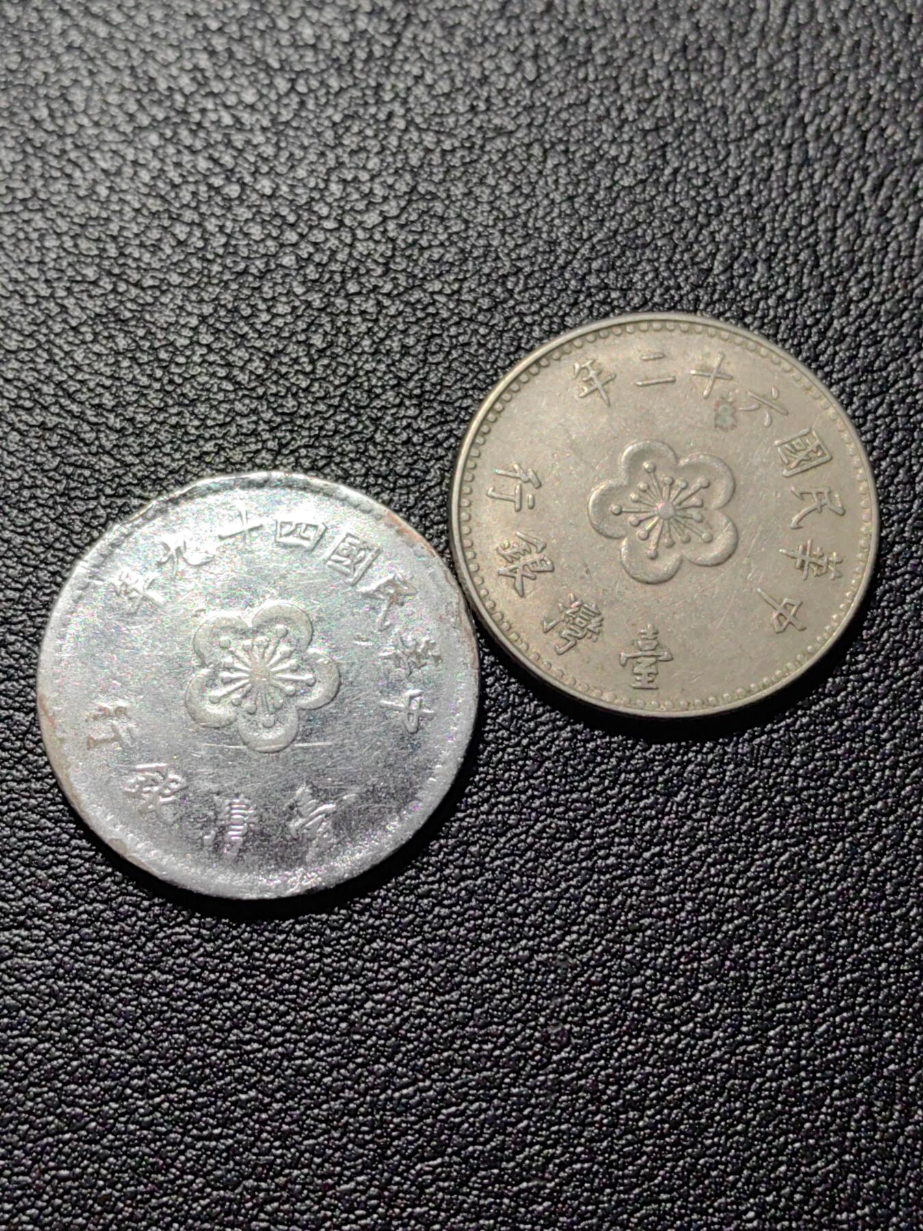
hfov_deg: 24.4
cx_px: 462
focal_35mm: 60
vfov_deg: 32.2
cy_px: 616
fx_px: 2133
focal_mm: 5.75
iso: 50
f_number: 2
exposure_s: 1/196
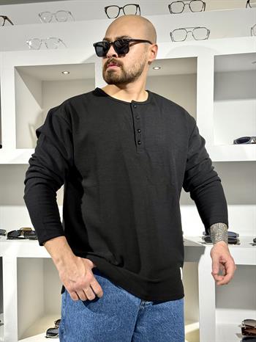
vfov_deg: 39.6
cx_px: 128
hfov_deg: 30.3
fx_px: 473
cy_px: 171
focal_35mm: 48
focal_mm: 6.76
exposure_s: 1/100
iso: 50
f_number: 1.78
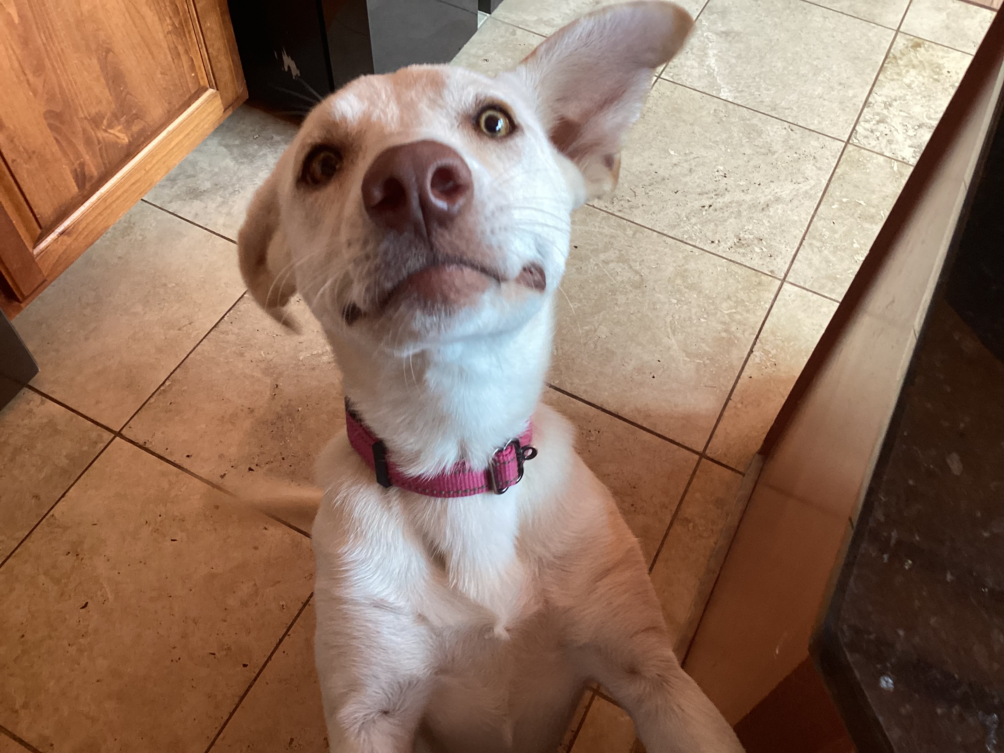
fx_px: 899
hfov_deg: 58.4
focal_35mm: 31
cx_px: 502
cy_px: 376
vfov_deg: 45.4
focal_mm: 3.3
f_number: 2.4
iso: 100
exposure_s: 1/60
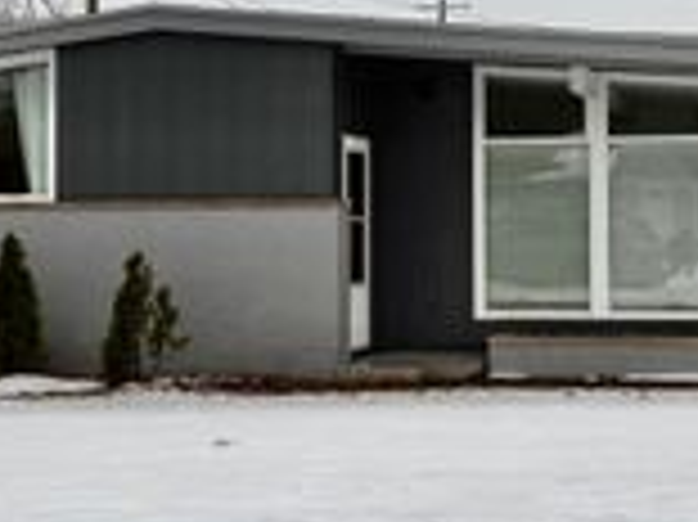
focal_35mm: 84
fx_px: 1692
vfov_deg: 17.5
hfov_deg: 23.2
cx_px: 455
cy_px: 173
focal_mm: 5.96
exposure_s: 1/236
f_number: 1.6
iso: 40
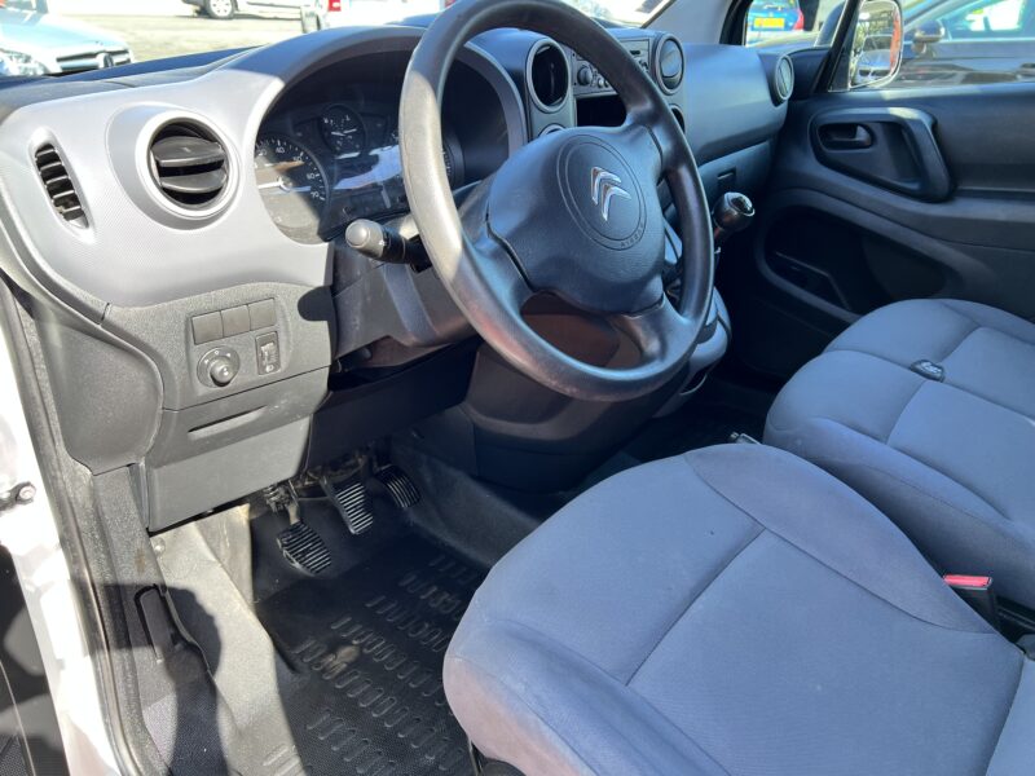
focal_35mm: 26
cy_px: 388
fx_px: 777
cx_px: 518
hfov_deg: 67.3
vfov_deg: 53.1
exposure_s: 1/170
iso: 40
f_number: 1.5
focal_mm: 5.7
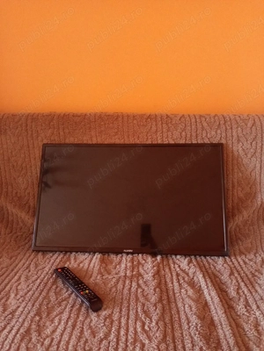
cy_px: 176
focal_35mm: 24
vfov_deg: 71.6
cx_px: 132
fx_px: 244
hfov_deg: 56.8
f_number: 1.7
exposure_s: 1/20
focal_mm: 5.24
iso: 2125
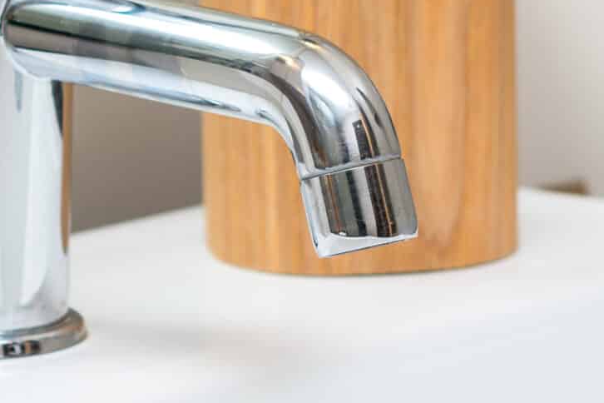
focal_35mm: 264
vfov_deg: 5.2
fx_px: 4429
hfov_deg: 7.8
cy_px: 73
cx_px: 132
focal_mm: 50
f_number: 4
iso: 200
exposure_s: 1/80
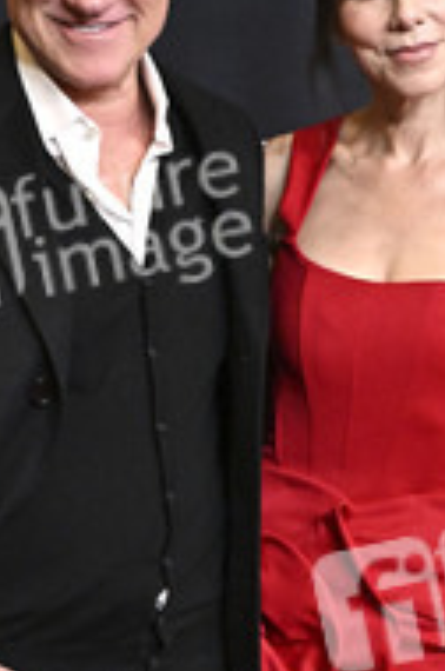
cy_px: 413
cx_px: 173
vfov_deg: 25.3
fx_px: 1489
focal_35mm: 80
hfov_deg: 17.0
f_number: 5.6
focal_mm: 38
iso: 4000
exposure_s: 1/250
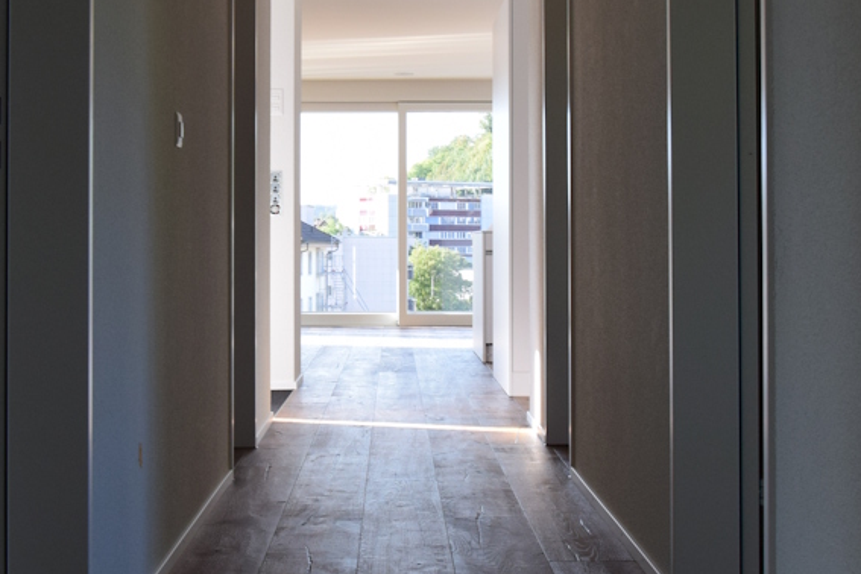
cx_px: 402
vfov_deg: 22.6
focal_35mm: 60
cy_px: 205
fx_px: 1435
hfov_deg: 33.4
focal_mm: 18
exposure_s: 1/125
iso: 400
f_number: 5.6
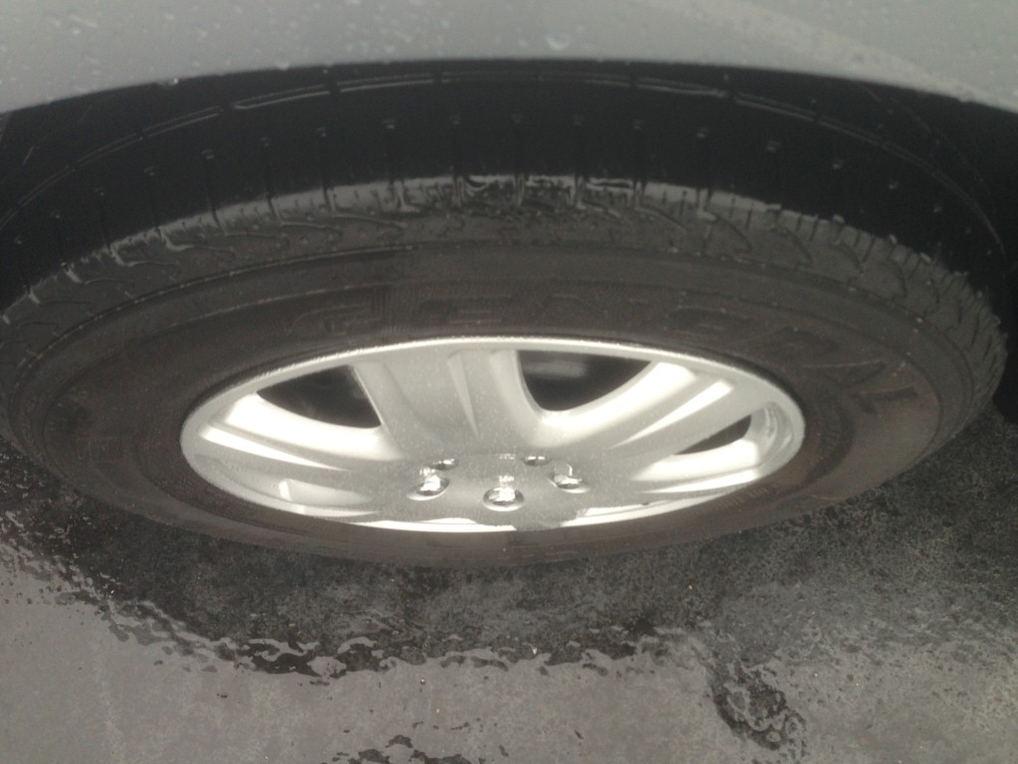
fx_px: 970
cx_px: 509
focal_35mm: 33
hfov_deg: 55.4
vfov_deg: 42.9
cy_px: 382
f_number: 2.4
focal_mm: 4.13
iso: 50
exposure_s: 1/60
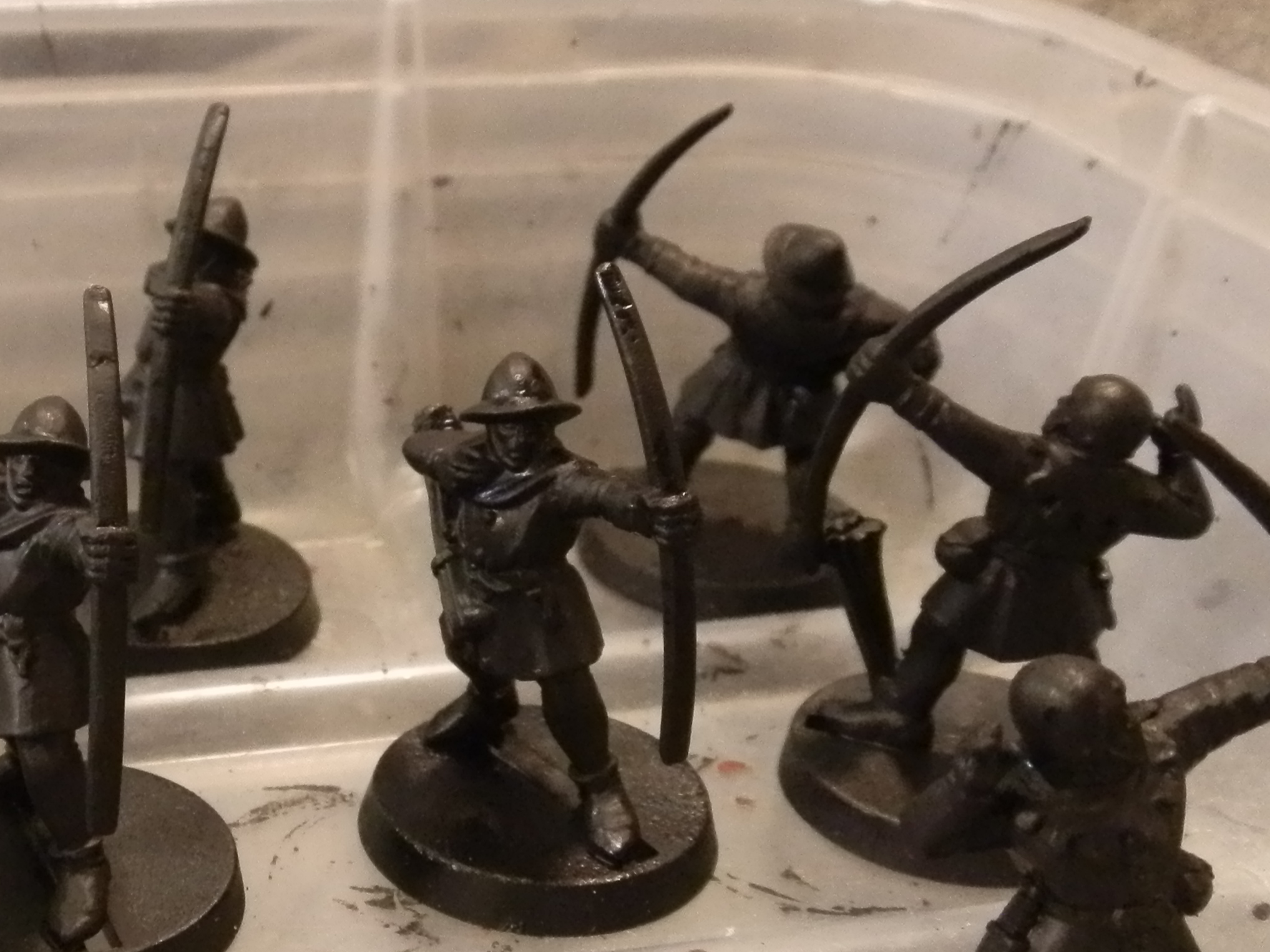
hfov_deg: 31.9
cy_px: 556
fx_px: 2164
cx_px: 277
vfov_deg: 24.8
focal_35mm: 59
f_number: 3.1
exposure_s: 1/40
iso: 400
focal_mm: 5
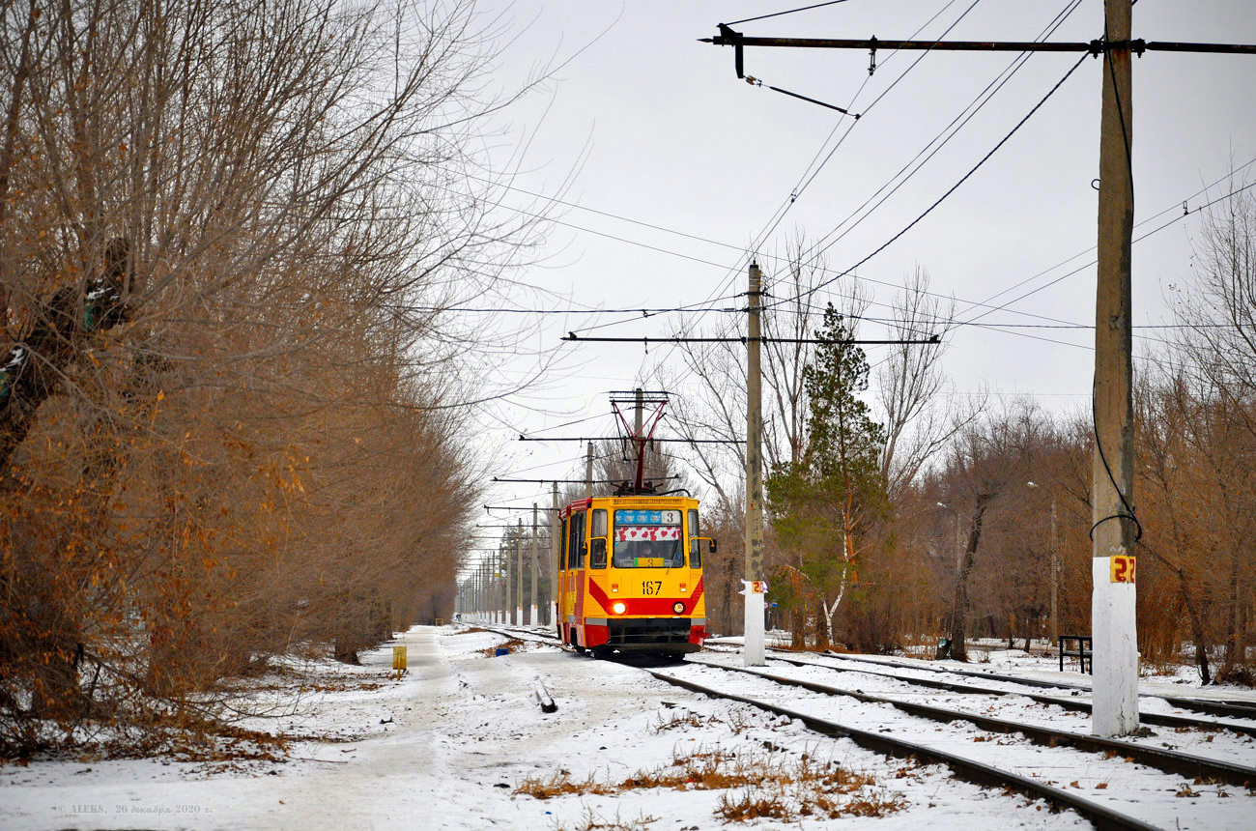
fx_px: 3237
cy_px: 416
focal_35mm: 93
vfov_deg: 14.6
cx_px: 628
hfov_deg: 22.0
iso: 250
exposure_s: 1/250
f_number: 5.6
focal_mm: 62
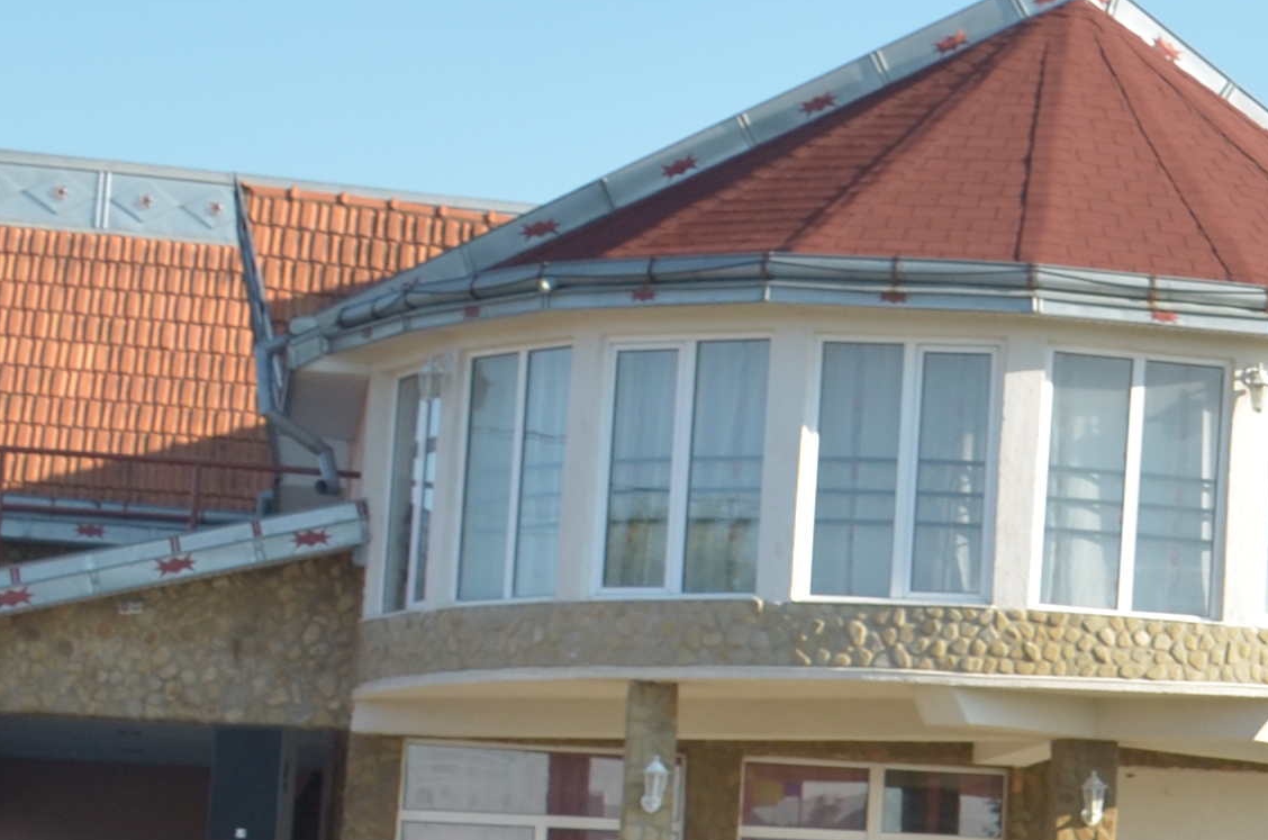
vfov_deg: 11.6
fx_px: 4147
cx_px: 2244
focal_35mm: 118
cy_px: 461
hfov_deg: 15.2
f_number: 5.6
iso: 250
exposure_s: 1/400
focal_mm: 18
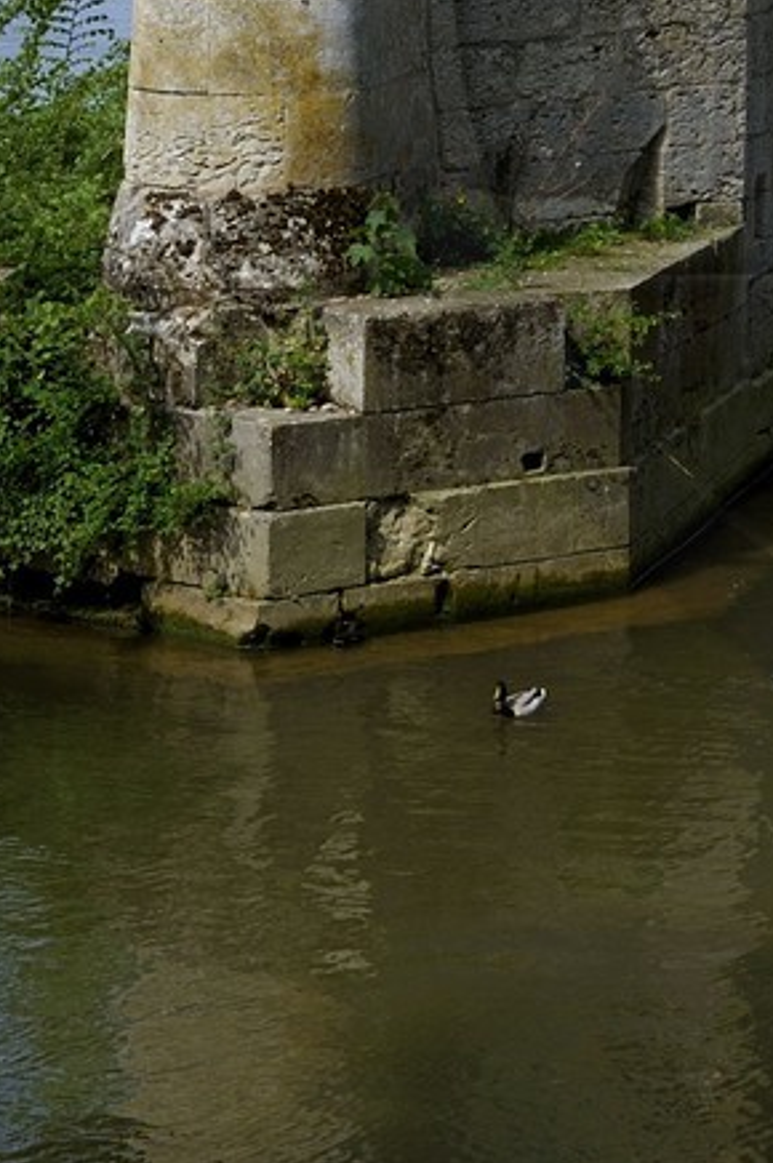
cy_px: -51
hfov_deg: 10.0
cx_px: 1186
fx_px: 4258
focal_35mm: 132
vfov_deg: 15.2
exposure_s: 1/160
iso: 200
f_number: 14
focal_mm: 36
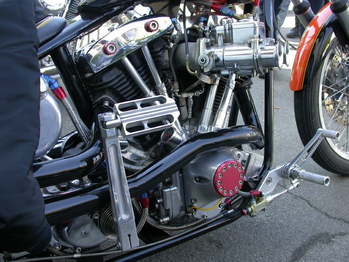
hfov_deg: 49.0
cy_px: 131
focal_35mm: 38
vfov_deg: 37.7
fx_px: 383
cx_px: 174
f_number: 3.3
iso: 100
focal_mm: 7.85
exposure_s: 1/61.1
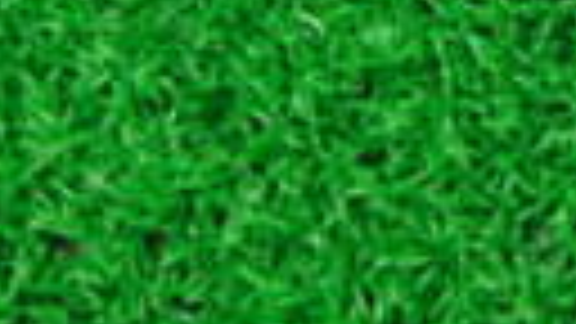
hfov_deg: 10.1
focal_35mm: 201
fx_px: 3070
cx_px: 1076
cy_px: -459
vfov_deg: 5.8
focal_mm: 6.42
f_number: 3.6
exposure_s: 1/30
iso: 400
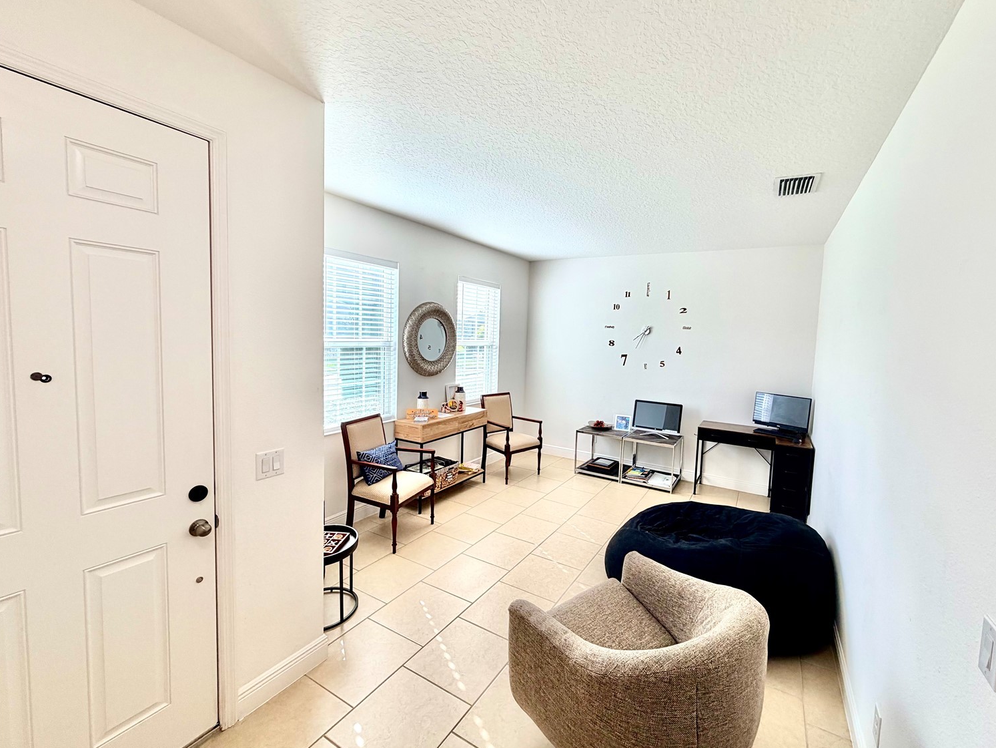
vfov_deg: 81.7
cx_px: 530
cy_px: 367
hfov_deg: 98.0
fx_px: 432
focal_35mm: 15
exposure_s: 1/120
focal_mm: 2.22
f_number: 2.2
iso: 40
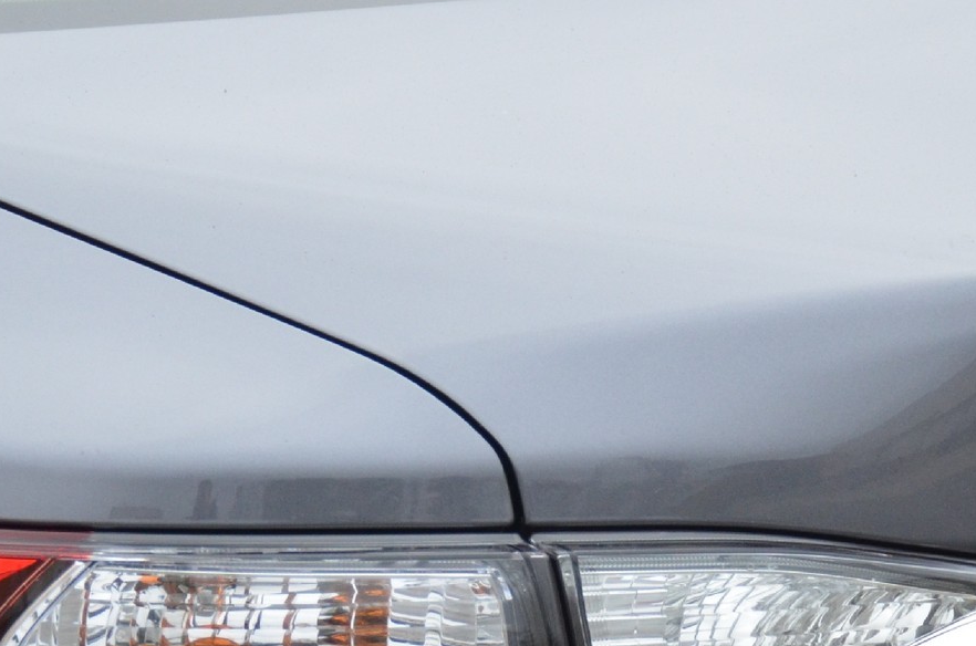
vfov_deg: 3.1
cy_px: 686
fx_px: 12077
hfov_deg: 4.6
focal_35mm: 446
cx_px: 503
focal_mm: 105
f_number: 5.3
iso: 1000
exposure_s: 1/500
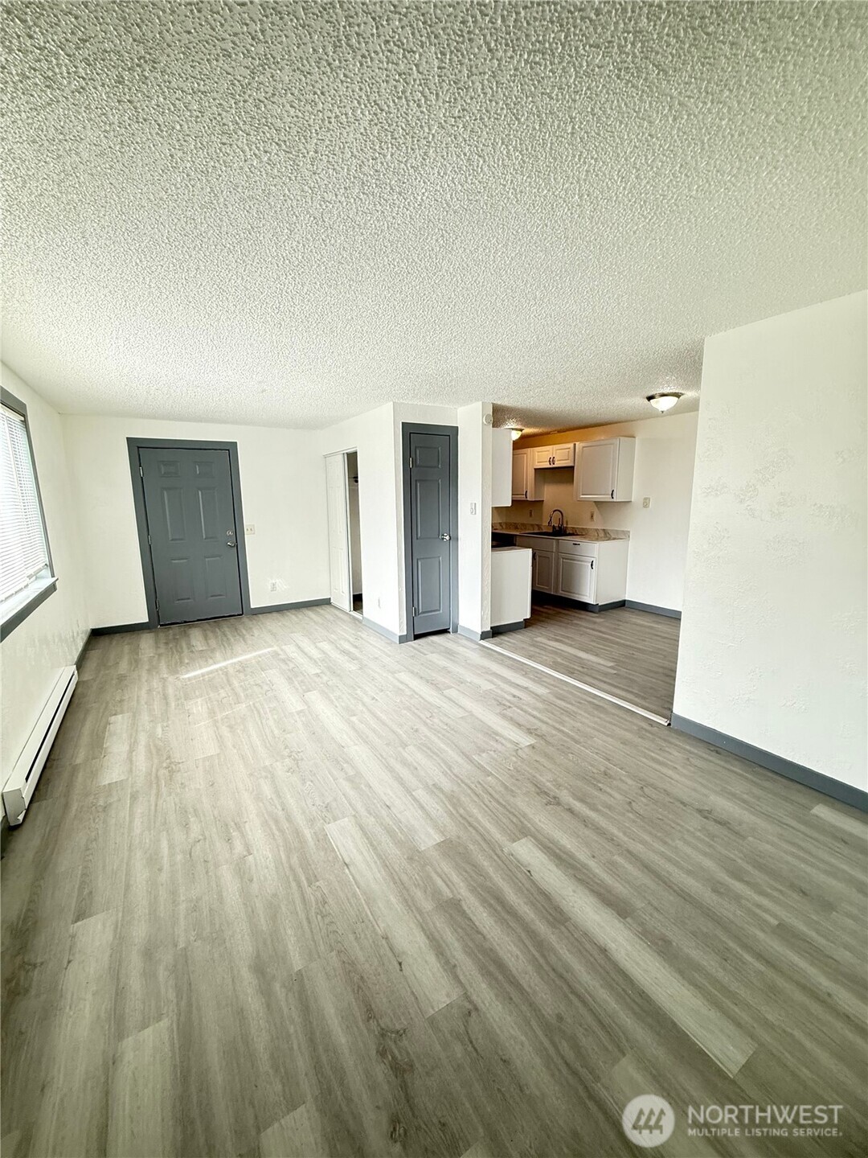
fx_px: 468
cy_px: 579
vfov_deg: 102.1
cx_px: 434
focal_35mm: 14
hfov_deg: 85.7
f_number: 2.2
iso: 250
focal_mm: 2.22
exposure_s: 1/120
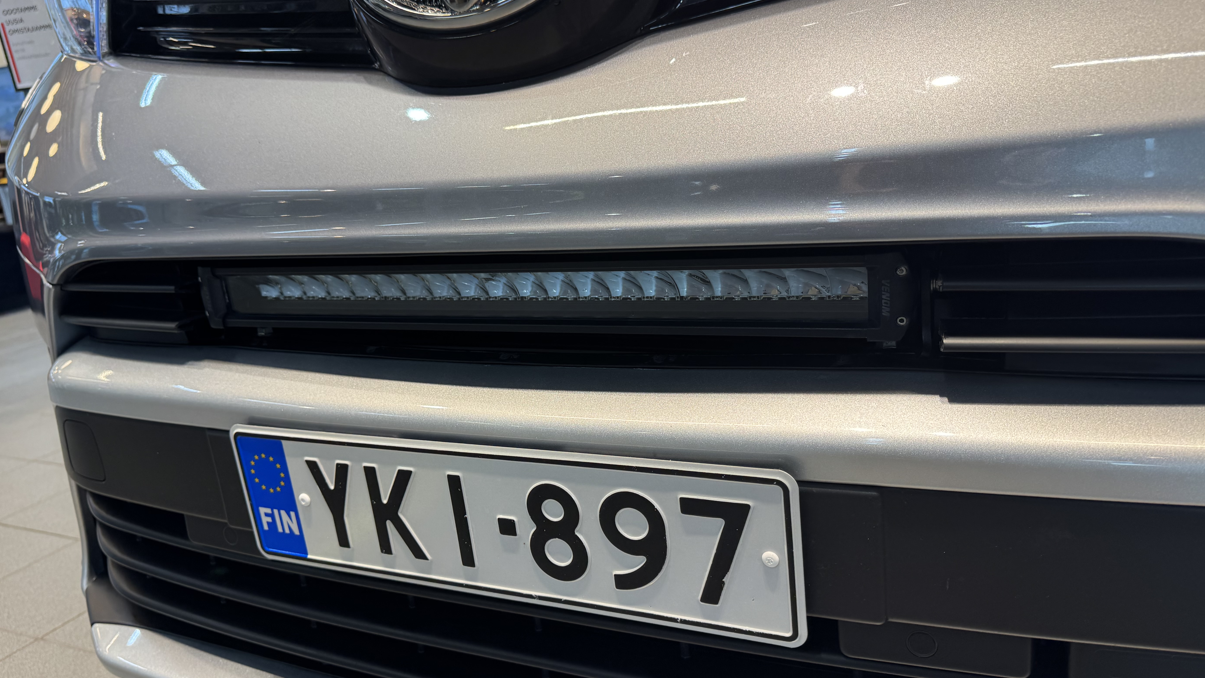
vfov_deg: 42.9
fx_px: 863
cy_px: 325
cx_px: 586
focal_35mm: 27
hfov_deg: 69.8
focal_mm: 6.76
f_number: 1.78
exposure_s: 1/121
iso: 64
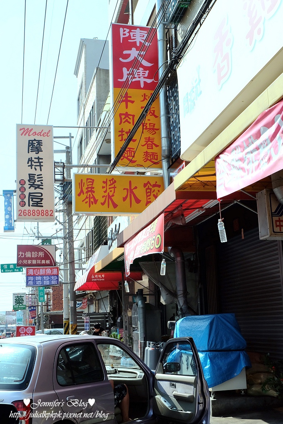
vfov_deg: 46.4
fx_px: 495
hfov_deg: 31.9
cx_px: 142
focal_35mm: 42
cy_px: 212
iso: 400
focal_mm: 28.2
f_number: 10
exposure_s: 1/400
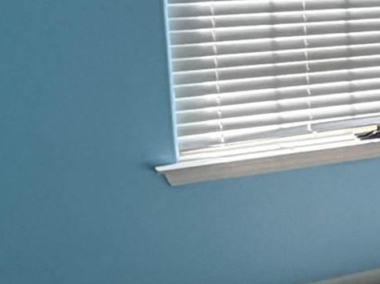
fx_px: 998
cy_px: 102
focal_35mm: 91
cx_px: 660
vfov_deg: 16.2
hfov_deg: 17.8
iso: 250
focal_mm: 2.22
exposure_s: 1/121
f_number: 2.2
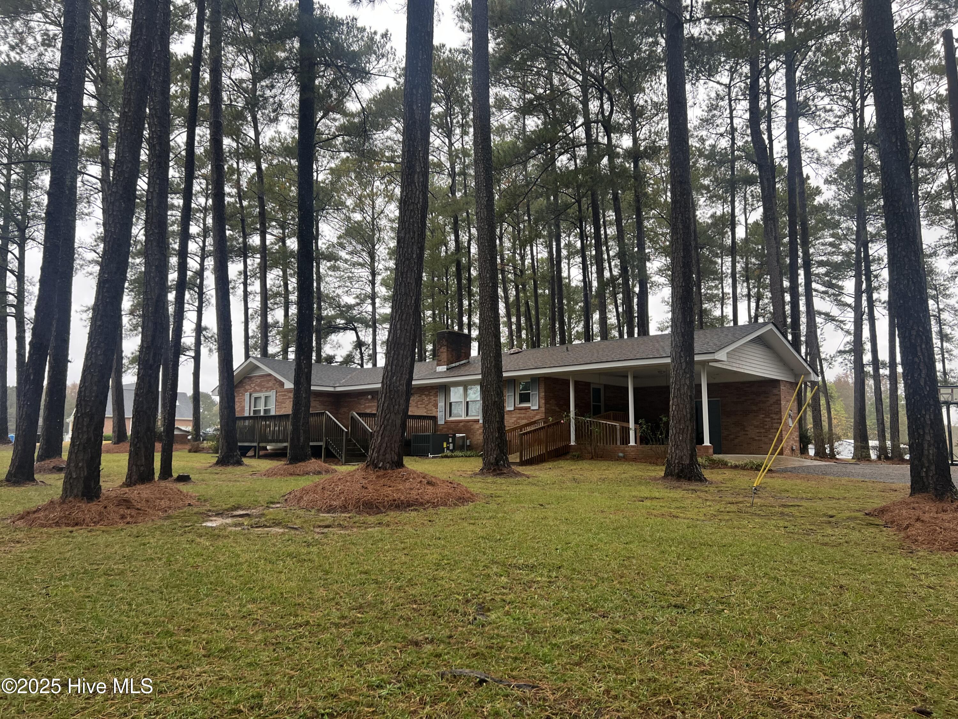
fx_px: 720
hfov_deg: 67.3
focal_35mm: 26
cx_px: 479
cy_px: 360
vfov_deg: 53.1
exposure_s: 1/106
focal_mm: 5.7
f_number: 1.5
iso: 125
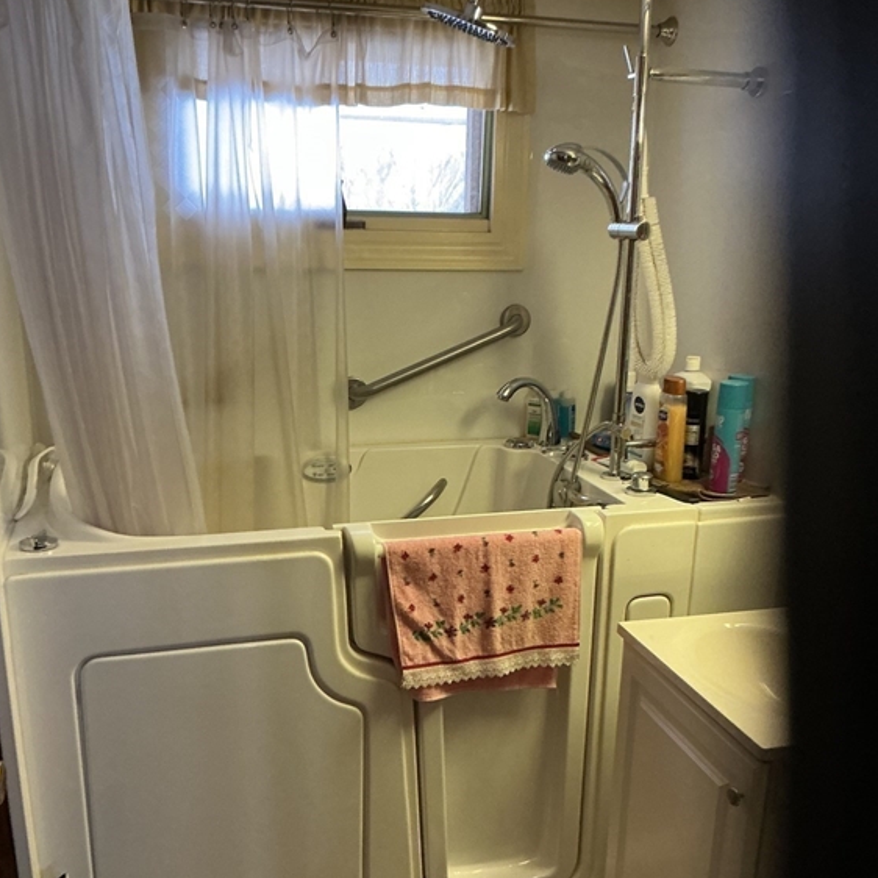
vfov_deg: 47.0
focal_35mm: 35
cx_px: 433
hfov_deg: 47.2
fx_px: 1004
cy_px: 514
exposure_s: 1/40
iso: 200
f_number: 1.8
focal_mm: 3
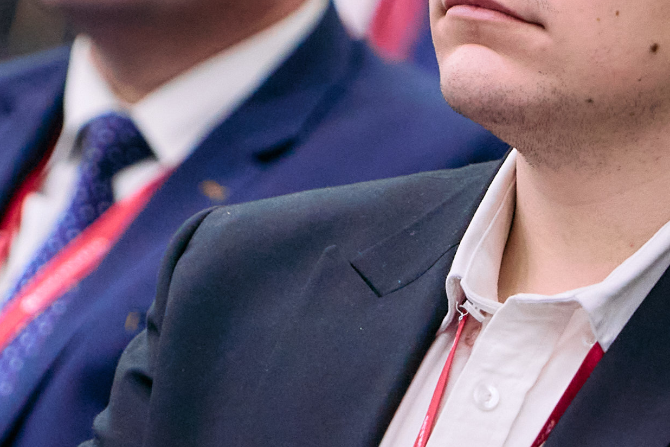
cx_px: 283
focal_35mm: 943
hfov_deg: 2.2
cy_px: 104
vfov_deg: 1.5
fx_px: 17549
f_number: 4
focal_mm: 200
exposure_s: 1/320
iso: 1250
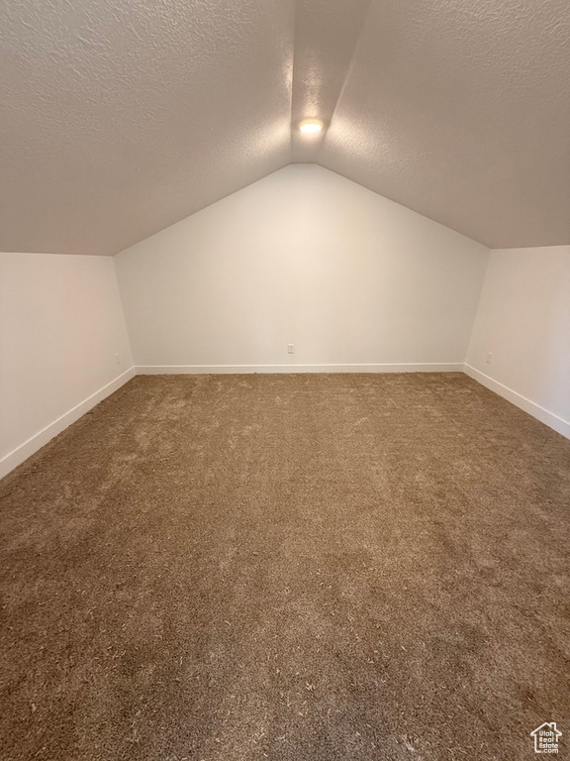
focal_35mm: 14
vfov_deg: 102.1
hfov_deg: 85.7
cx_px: 285
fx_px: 307
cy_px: 380
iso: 250
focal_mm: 2.22
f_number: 2.2
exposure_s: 1/60
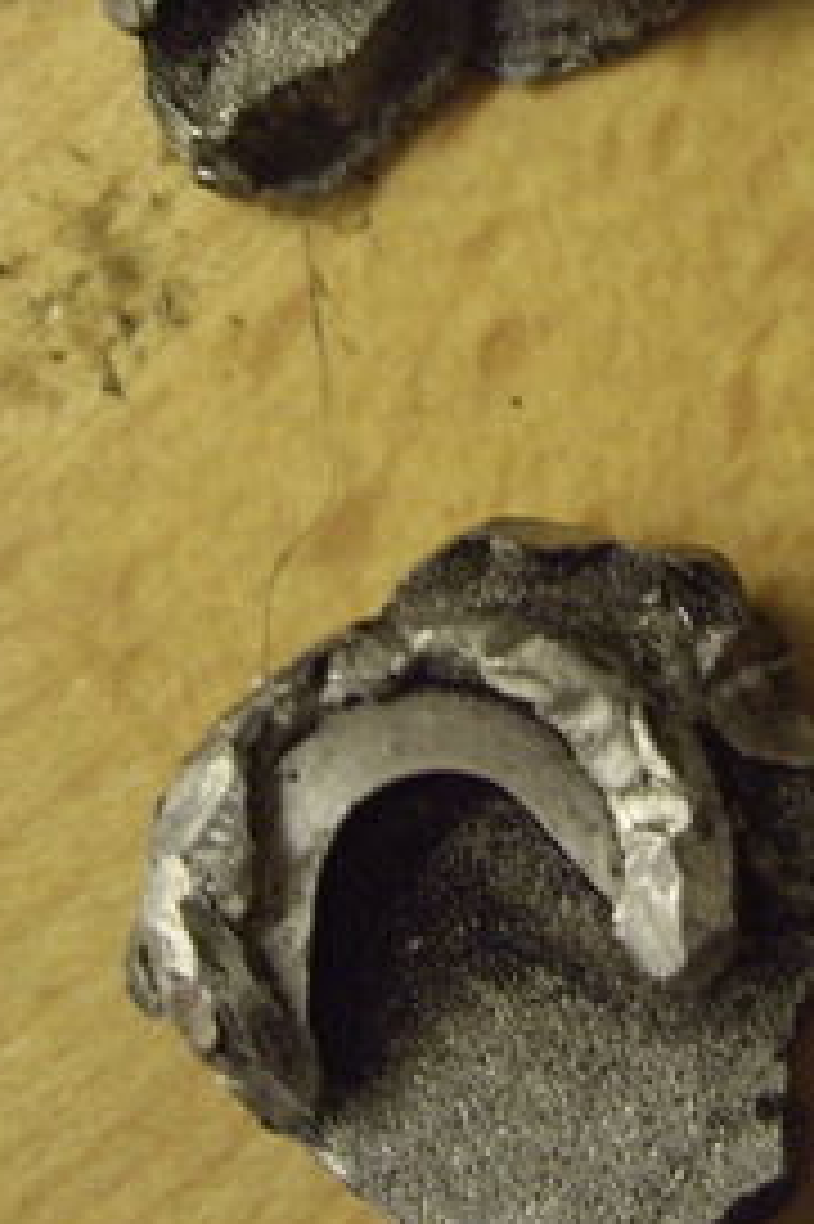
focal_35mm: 93
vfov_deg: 21.8
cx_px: 634
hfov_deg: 14.6
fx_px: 3158
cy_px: 356
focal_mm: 7.9
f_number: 2.8
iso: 200
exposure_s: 1/30
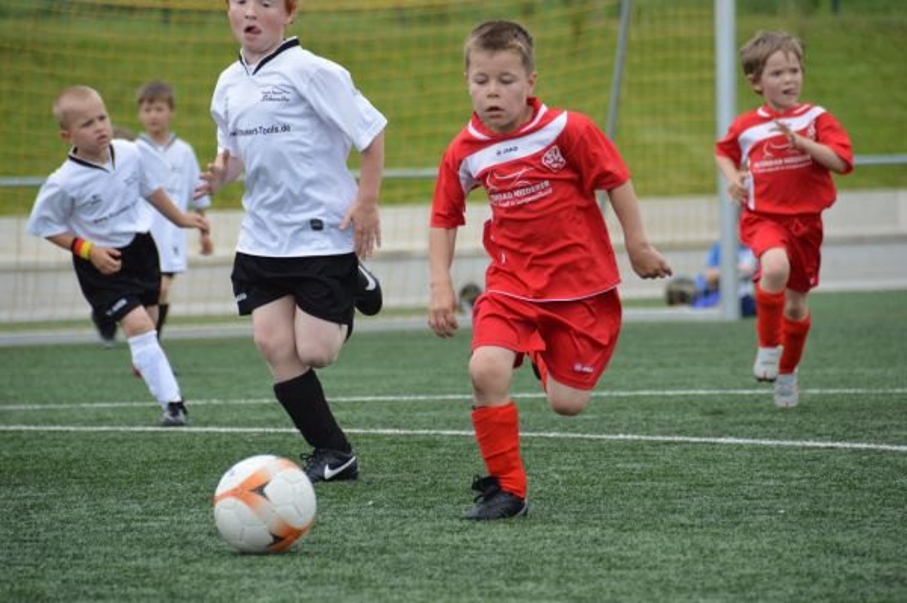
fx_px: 7552
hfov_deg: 6.9
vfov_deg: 4.6
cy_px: 302
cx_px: 454
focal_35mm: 300
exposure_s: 1/1000
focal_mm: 200
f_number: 5.6
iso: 400
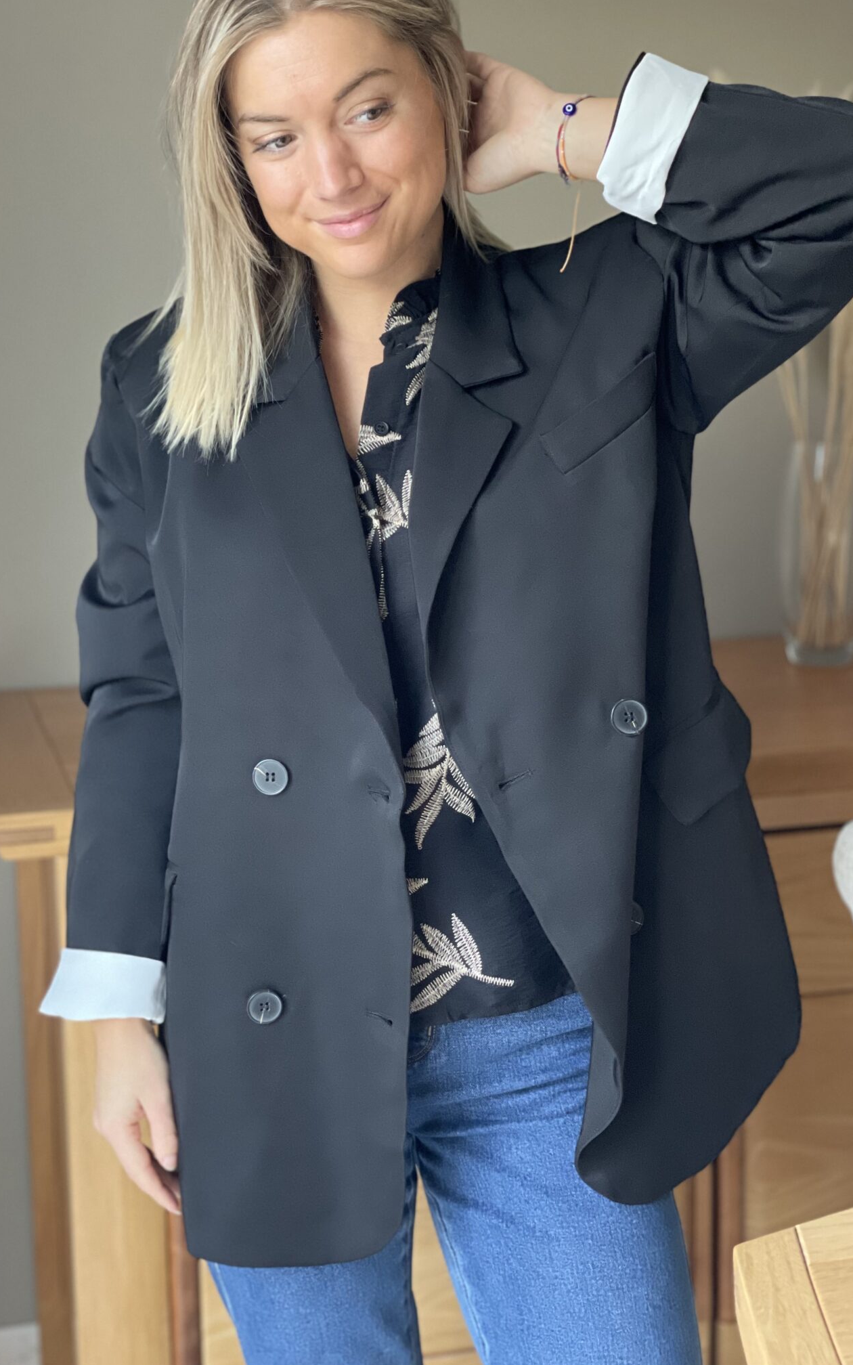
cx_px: 349
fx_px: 2083
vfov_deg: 36.3
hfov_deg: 23.1
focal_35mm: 56
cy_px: 691
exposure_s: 1/114
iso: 250
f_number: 2
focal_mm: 6
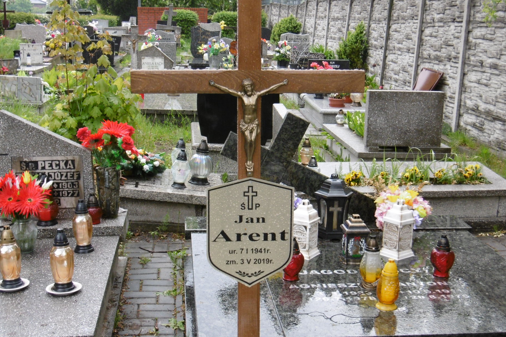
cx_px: 253
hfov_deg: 33.9
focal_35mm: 59
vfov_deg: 23.0
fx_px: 829
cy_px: 174
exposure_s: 1/60
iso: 100
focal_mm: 9.2
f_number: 4
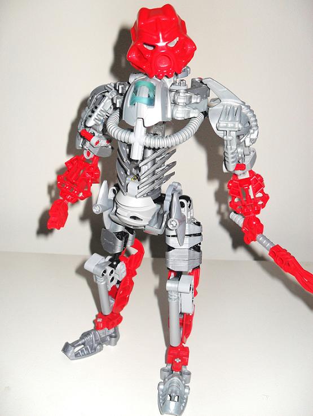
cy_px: 208
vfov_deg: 52.6
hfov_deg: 40.7
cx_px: 156
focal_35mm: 35
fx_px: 422
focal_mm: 6.2
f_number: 8.9
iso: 100
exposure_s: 1/45
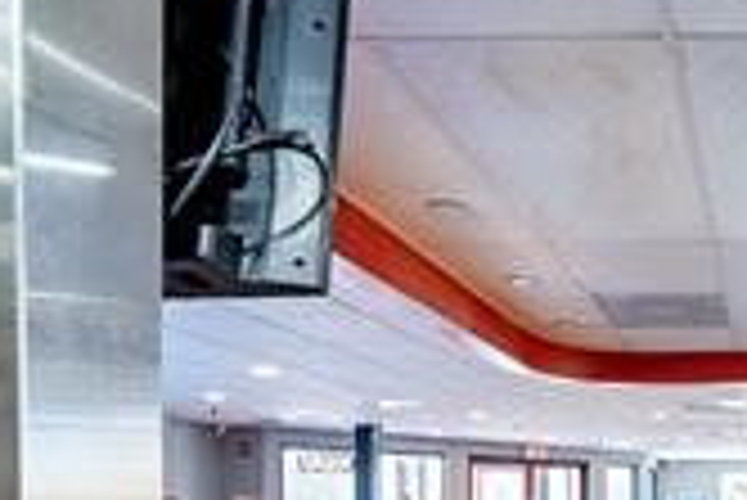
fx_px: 768
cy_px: 545
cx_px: 765
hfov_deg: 43.5
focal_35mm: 37
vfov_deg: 32.0
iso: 100
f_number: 7.1
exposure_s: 1/3
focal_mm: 16
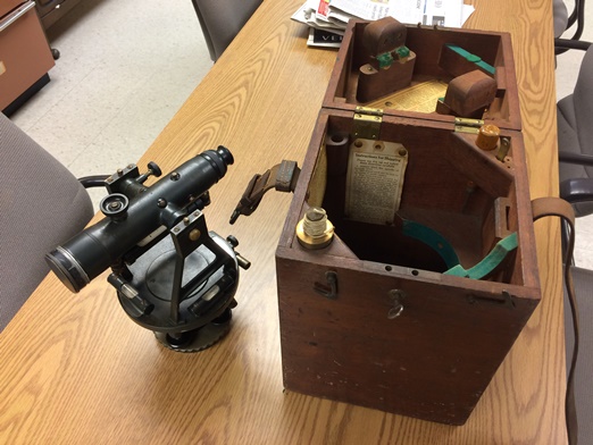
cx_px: 296
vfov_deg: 48.3
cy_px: 222
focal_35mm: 29
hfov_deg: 61.6
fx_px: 497
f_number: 2.2
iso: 80
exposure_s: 1/30
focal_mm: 4.15
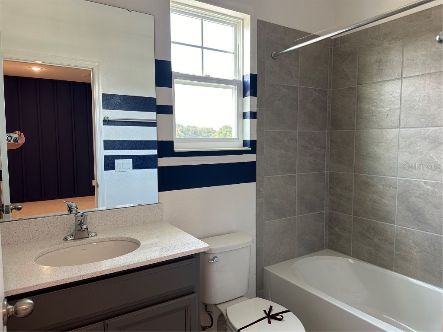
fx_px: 307
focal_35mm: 24
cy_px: 166
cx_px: 222
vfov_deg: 56.8
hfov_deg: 71.6
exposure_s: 1/120
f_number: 1.78
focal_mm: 6.86
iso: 125
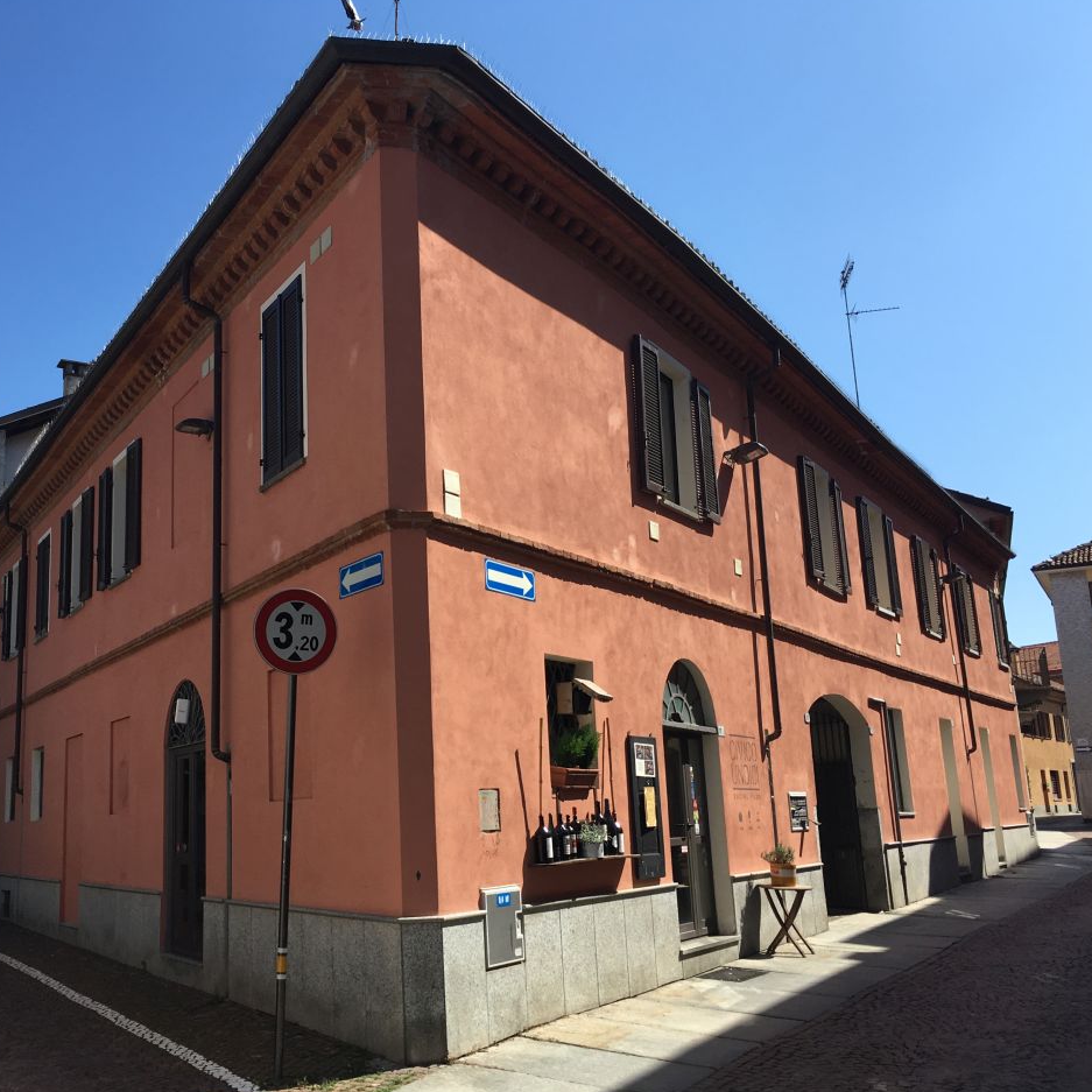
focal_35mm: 35
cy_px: 544
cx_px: 411
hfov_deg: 46.8
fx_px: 1249
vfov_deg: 47.2
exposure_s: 1/1326
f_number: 2.2
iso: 25
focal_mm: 4.15
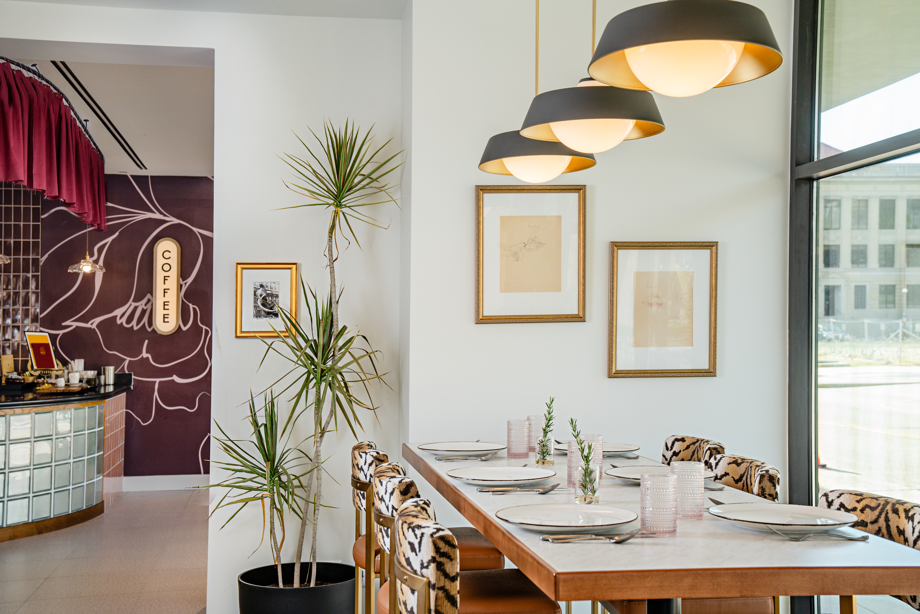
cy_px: 307
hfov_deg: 42.7
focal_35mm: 46
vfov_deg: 29.2
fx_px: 1175
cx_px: 460
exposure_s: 1/30
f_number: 6.3
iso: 250
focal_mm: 46
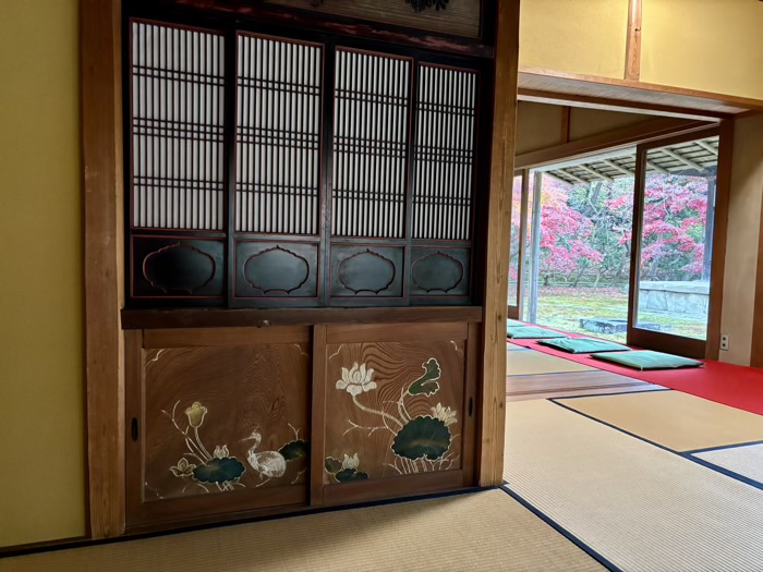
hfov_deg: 67.3
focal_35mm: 26
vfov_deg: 53.1
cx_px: 382
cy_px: 286
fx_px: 573
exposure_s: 1/33
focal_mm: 5.96
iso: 400
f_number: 1.6
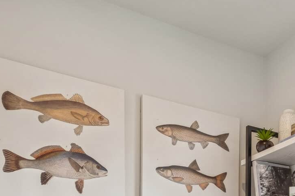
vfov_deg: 25.0
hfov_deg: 40.3
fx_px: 369
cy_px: 268
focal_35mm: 45
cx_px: 266
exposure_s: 1/100
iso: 640
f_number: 8
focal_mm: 16
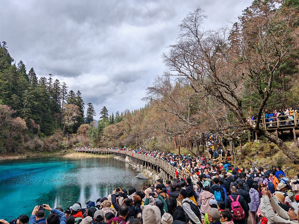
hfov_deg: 65.3
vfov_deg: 51.4
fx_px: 233
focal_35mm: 27
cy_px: 112
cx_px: 150
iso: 50
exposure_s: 1/840
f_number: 1.9
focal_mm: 6.67
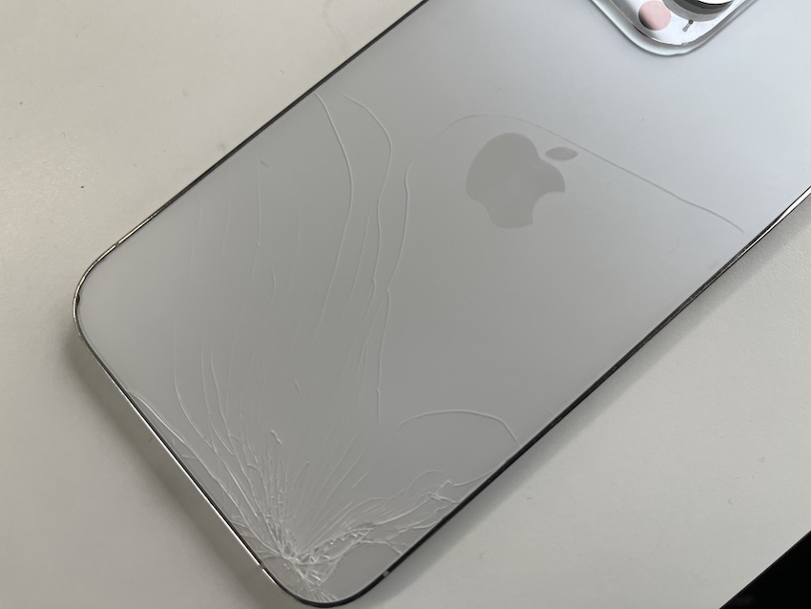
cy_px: 304
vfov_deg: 53.1
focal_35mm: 26
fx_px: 609
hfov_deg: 67.3
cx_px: 406
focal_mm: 5.1
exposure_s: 1/449
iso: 50
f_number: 1.6
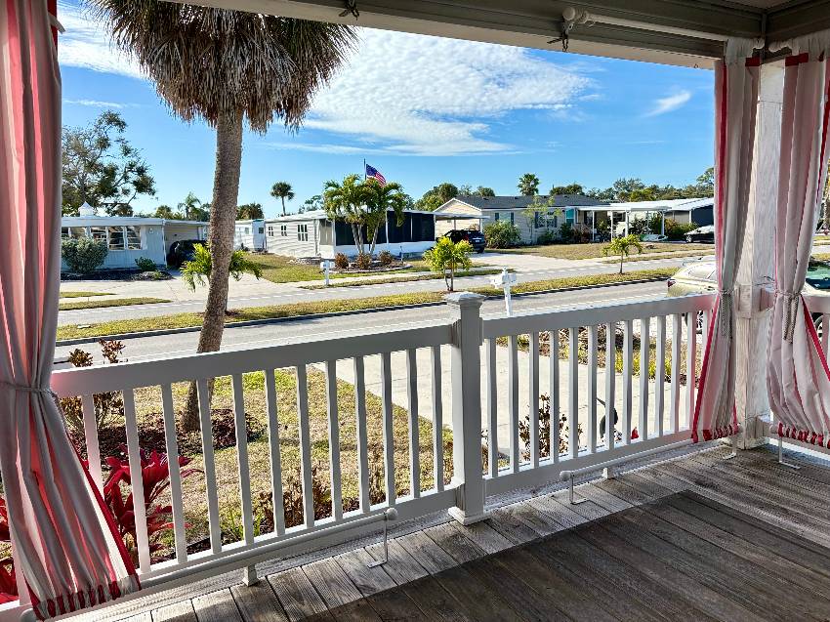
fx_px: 623
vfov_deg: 53.0
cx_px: 415
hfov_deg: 67.3
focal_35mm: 26
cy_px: 311
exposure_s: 1/2075
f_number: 1.6
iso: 64
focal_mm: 5.96
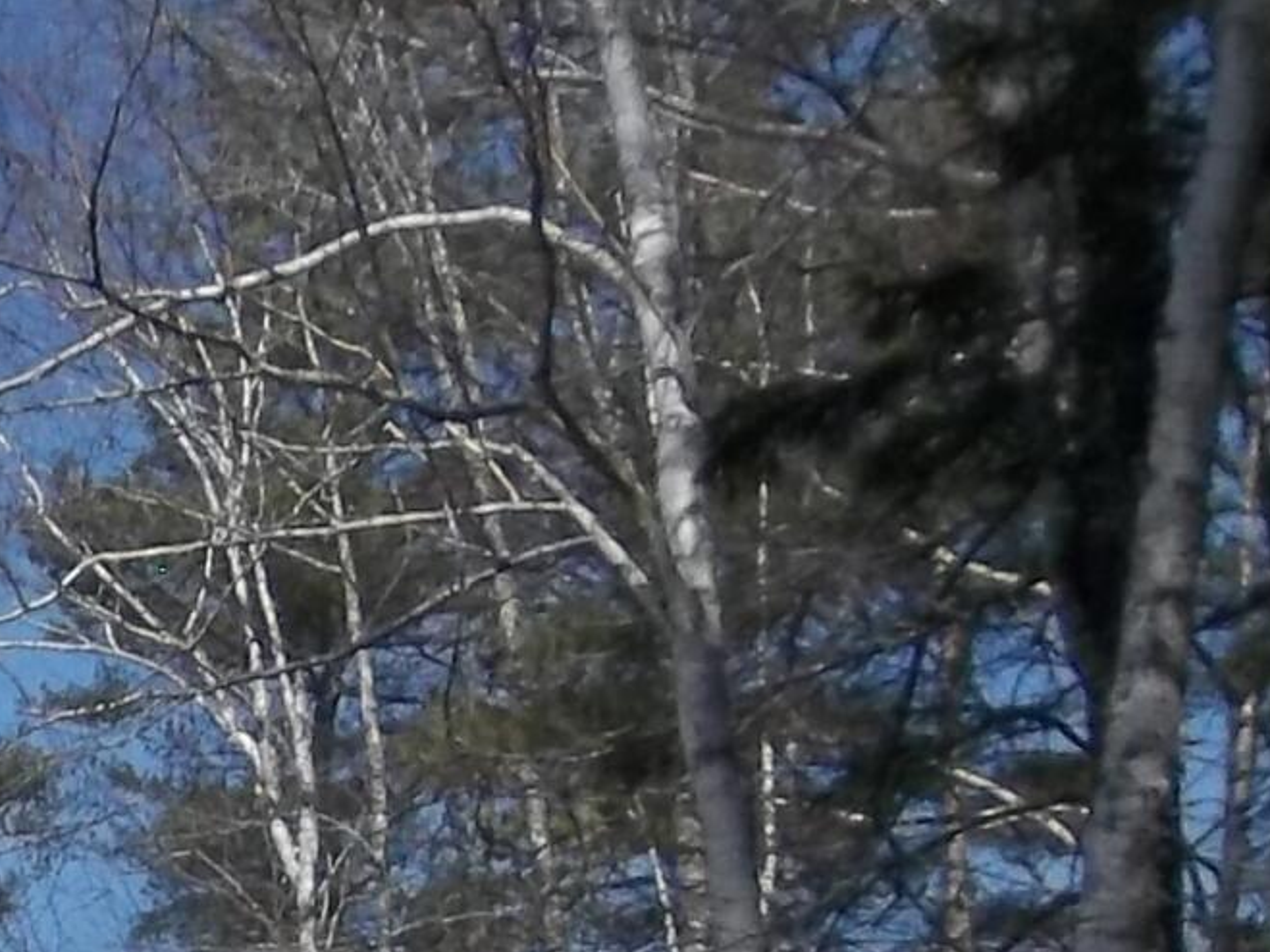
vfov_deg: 11.1
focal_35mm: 123
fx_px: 4512
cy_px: 1794
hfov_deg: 14.1
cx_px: -1056
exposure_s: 1/250
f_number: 8.9
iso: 80
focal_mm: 4.9
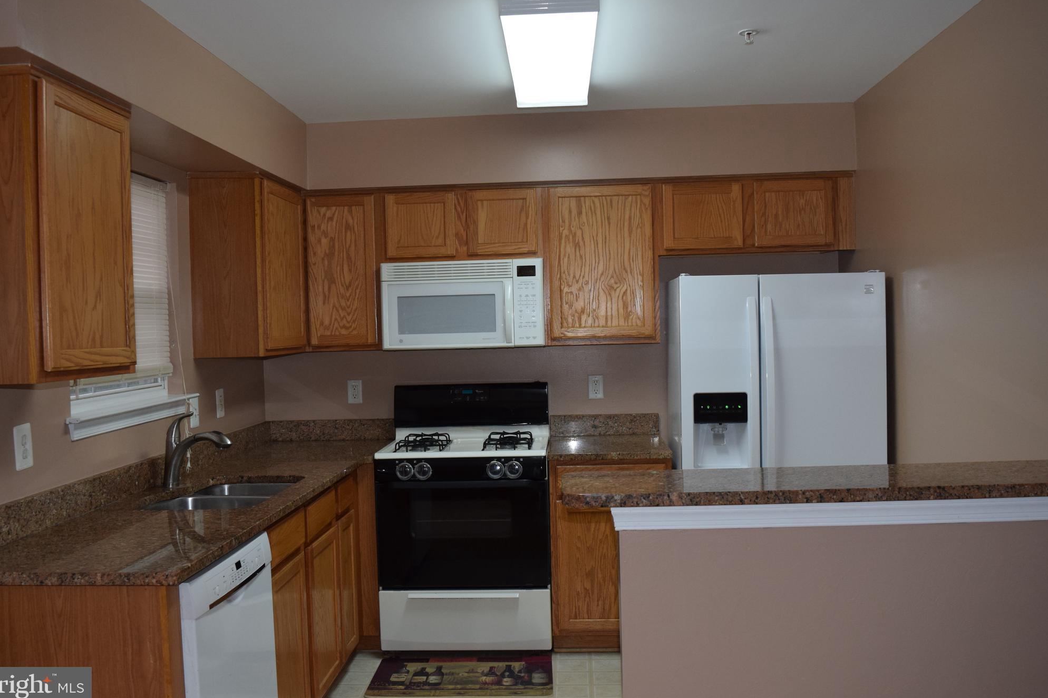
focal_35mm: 34
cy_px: 346
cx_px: 515
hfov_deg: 55.8
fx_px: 990
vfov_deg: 38.9
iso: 800
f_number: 5
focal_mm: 22
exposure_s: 1/100
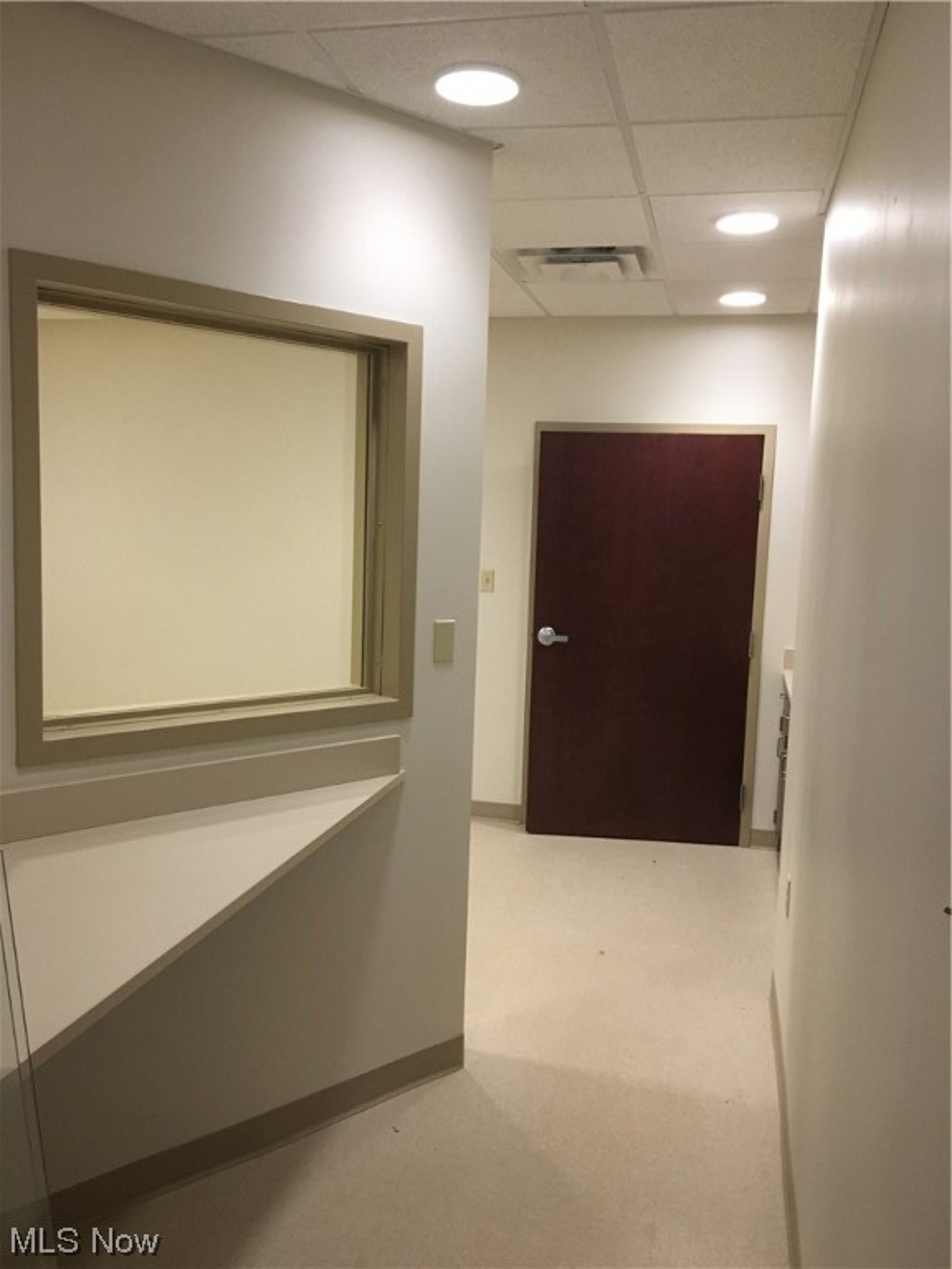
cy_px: 634
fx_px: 1063
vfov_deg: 61.7
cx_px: 476
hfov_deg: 48.2
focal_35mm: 29
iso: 160
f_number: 2.2
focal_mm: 4.15
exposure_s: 1/30
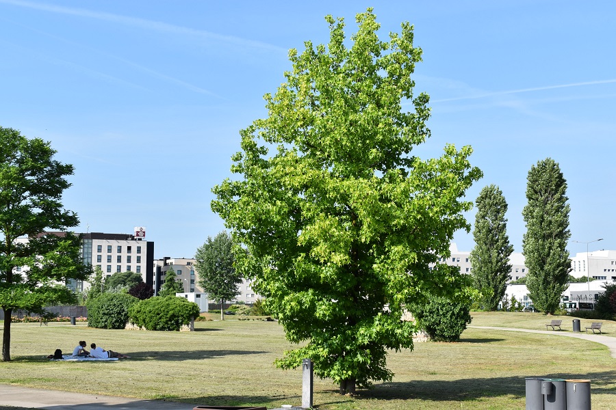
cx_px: 308
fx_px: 898
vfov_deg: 25.8
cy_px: 205
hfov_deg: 37.9
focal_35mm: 52
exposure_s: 1/320
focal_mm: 35
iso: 200
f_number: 9
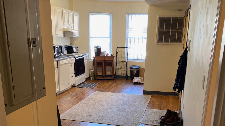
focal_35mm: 38
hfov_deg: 52.8
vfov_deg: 30.1
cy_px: 108
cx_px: 113
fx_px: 227
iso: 160
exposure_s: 1/60
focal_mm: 4.25
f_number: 1.8
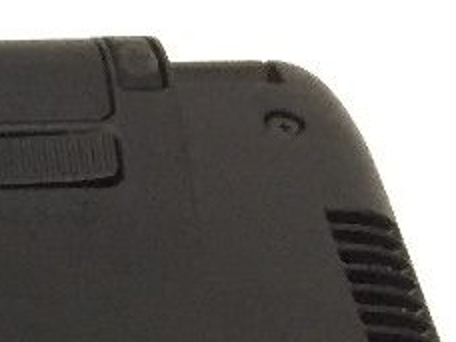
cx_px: -958
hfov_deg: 8.0
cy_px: 804
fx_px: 2740
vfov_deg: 6.8
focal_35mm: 208
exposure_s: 1/33
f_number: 2.2
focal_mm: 4.15
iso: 200
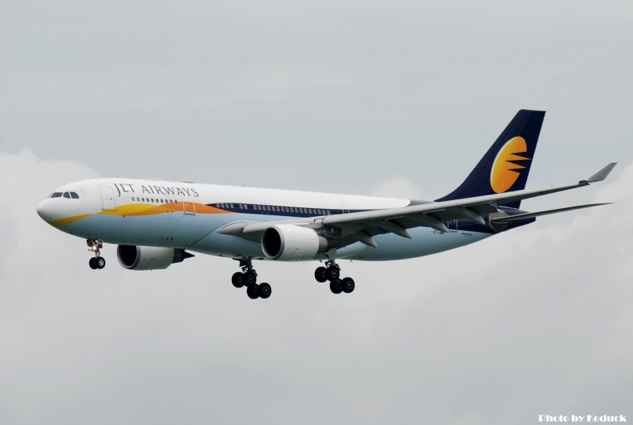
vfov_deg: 2.7
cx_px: 316
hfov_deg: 4.0
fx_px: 8986
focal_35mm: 510
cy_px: 212
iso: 200
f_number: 7.1
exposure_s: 1/800
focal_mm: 340
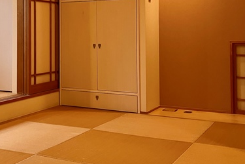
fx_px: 401
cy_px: 28
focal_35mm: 59
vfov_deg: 22.6
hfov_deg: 33.3
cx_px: 63
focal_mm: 3.99
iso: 80
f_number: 1.8
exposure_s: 1/50
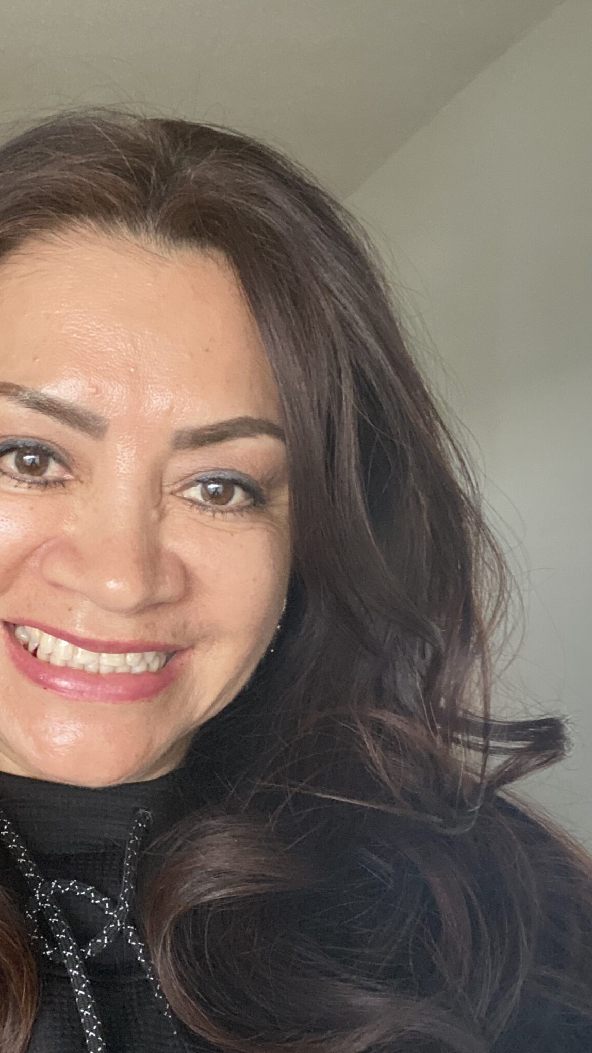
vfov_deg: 49.0
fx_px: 1144
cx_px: 113
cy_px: 649
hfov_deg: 28.4
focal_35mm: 41
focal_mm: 2.71
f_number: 2.2
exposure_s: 1/45
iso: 400
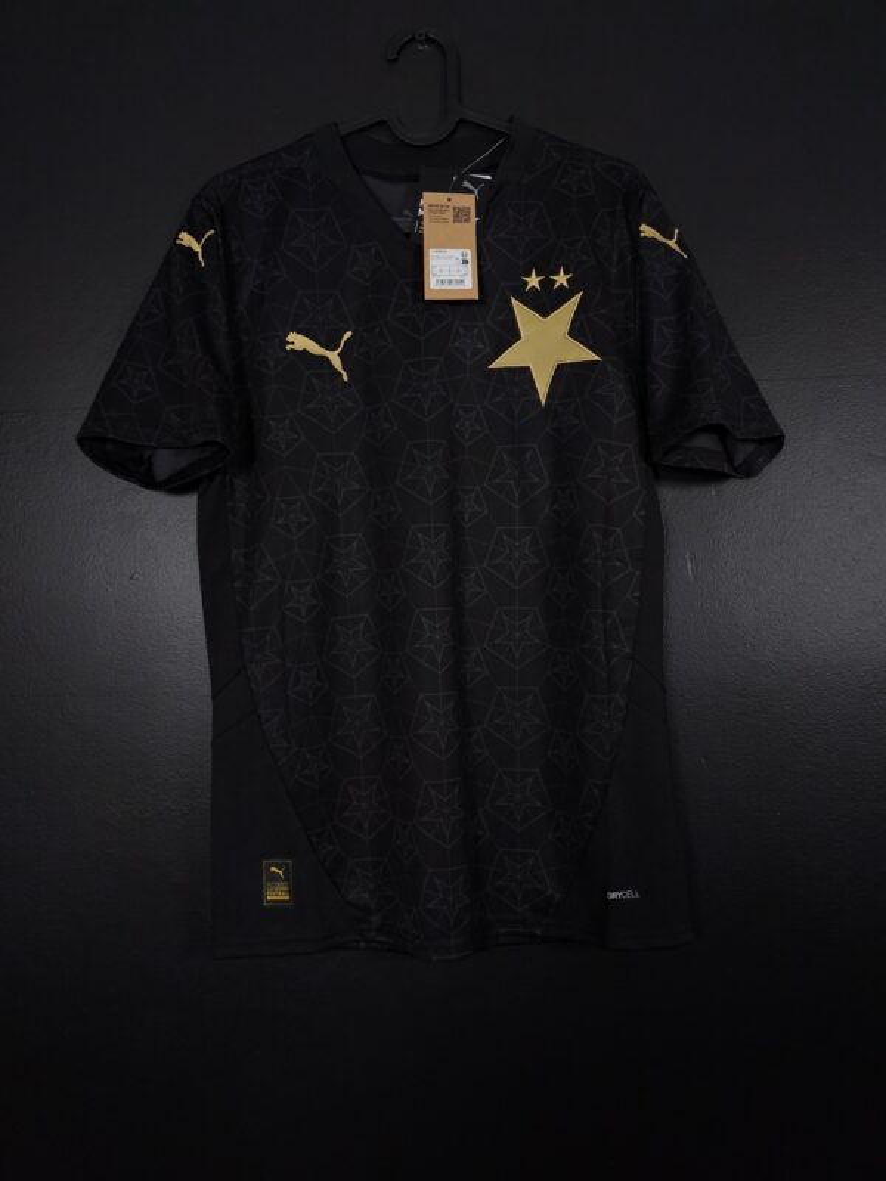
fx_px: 785
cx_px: 443
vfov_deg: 73.9
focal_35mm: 23
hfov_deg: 58.9
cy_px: 590
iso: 400
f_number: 1.6
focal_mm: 6.57
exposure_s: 1/125
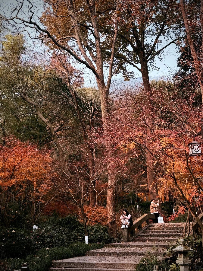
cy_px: 136
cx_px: 102
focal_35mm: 48
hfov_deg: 30.3
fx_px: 375
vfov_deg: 39.7
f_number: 1.78
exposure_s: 1/939
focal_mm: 6.76
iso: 100
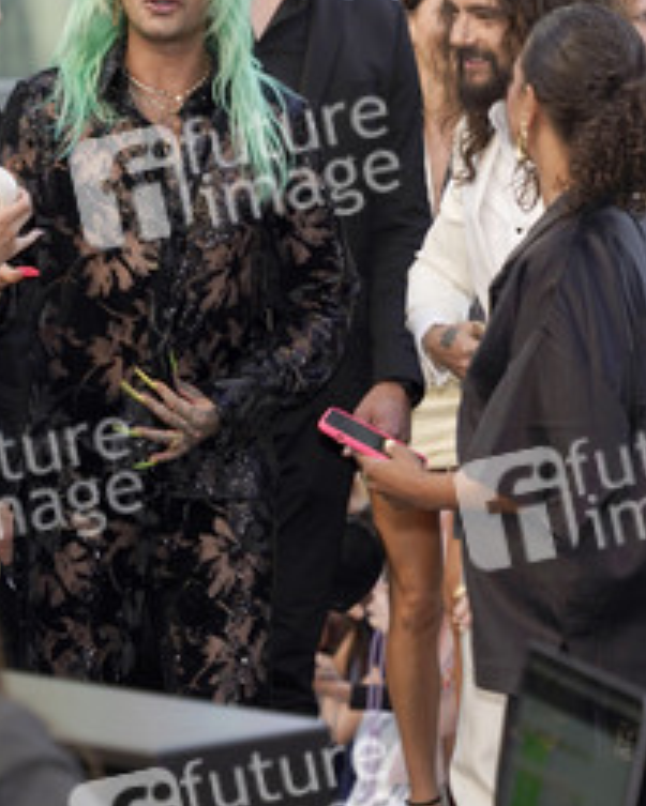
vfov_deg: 9.3
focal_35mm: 208
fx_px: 4968
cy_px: 334
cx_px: 328
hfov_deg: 7.4
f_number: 5.6
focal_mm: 139
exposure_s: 1/160
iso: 320
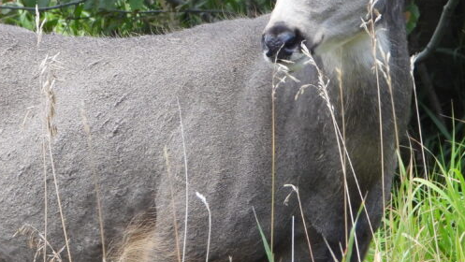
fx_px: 7610
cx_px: 256
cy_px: -55
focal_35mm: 617
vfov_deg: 2.0
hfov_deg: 3.5
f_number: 4.5
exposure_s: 1/160
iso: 400
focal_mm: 49.5
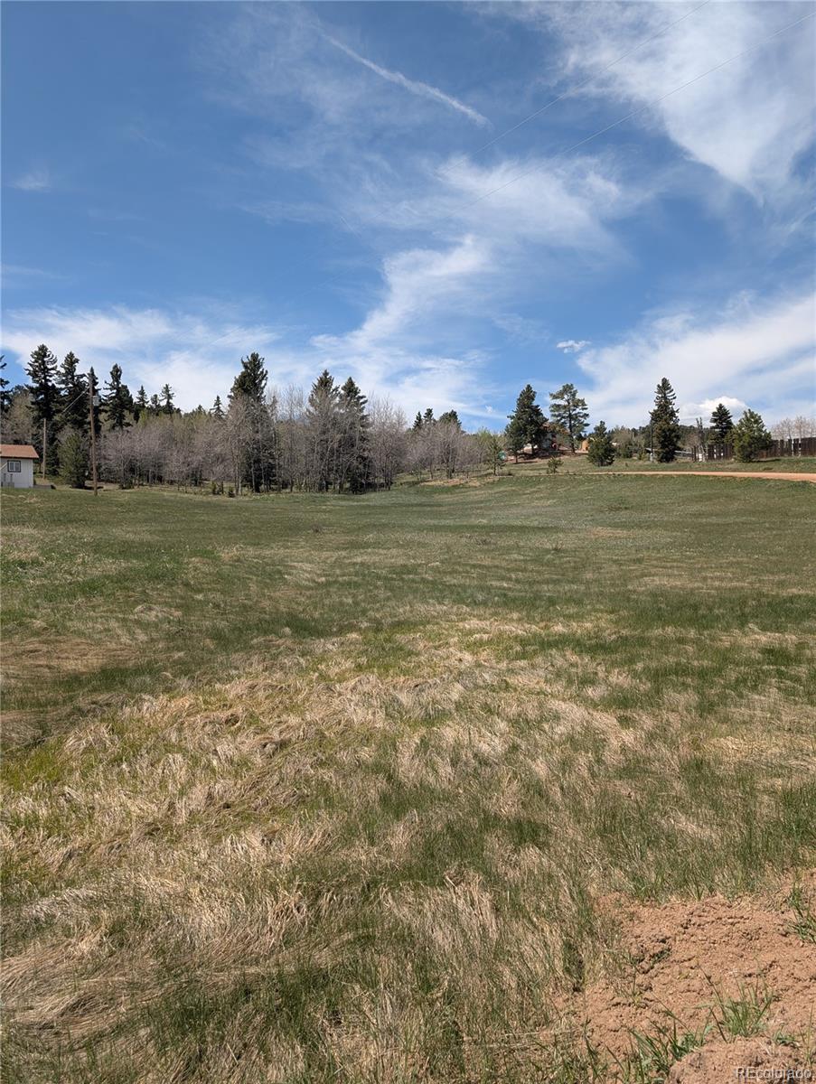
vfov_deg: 71.5
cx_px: 408
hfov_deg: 56.9
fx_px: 753
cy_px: 542
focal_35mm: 24
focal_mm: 6.9
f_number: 1.68
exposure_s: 1/1271
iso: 22
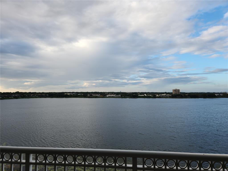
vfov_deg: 58.9
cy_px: 86
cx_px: 114
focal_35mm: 23
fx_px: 151
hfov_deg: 73.9
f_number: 1.8
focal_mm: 5.4
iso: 20
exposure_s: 1/624
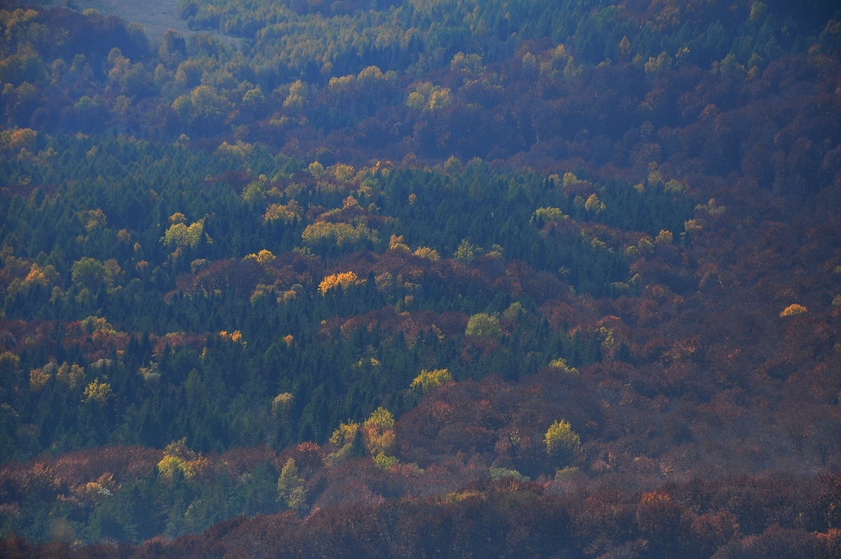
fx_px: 3675
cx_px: 420
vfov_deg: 8.7
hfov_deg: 13.1
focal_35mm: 158
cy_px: 280
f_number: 7.1
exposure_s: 1/800
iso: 400
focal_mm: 105
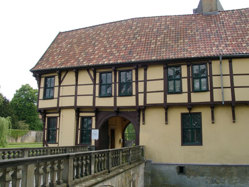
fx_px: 245
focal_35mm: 34
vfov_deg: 41.8
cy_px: 94
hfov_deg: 54.0
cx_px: 124
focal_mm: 7.13
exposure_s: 1/278
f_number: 4
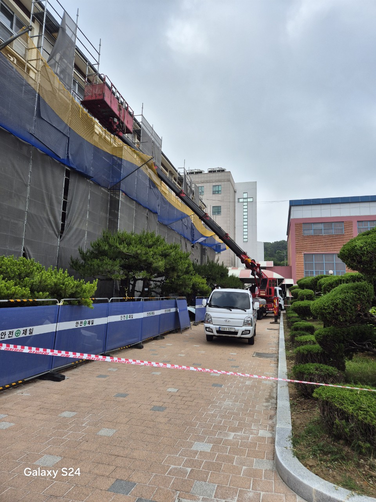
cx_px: 188
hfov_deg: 58.9
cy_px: 251
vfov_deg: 73.9
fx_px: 333
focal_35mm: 23
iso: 25
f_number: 1.8
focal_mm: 5.4
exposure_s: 1/2000
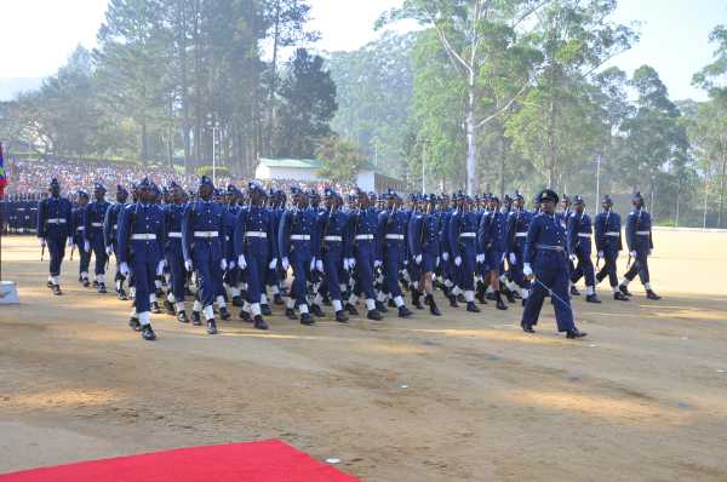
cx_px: 364
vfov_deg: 31.8
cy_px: 241
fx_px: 847
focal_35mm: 42
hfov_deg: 46.5
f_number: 8
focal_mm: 28
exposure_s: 1/125
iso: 200
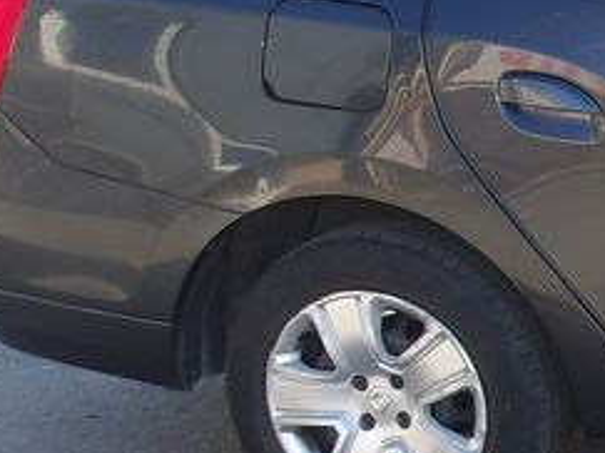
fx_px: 1991
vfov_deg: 13.0
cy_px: 311
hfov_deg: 14.8
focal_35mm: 114
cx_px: 1138
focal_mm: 4.9
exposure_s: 1/202
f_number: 3
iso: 100
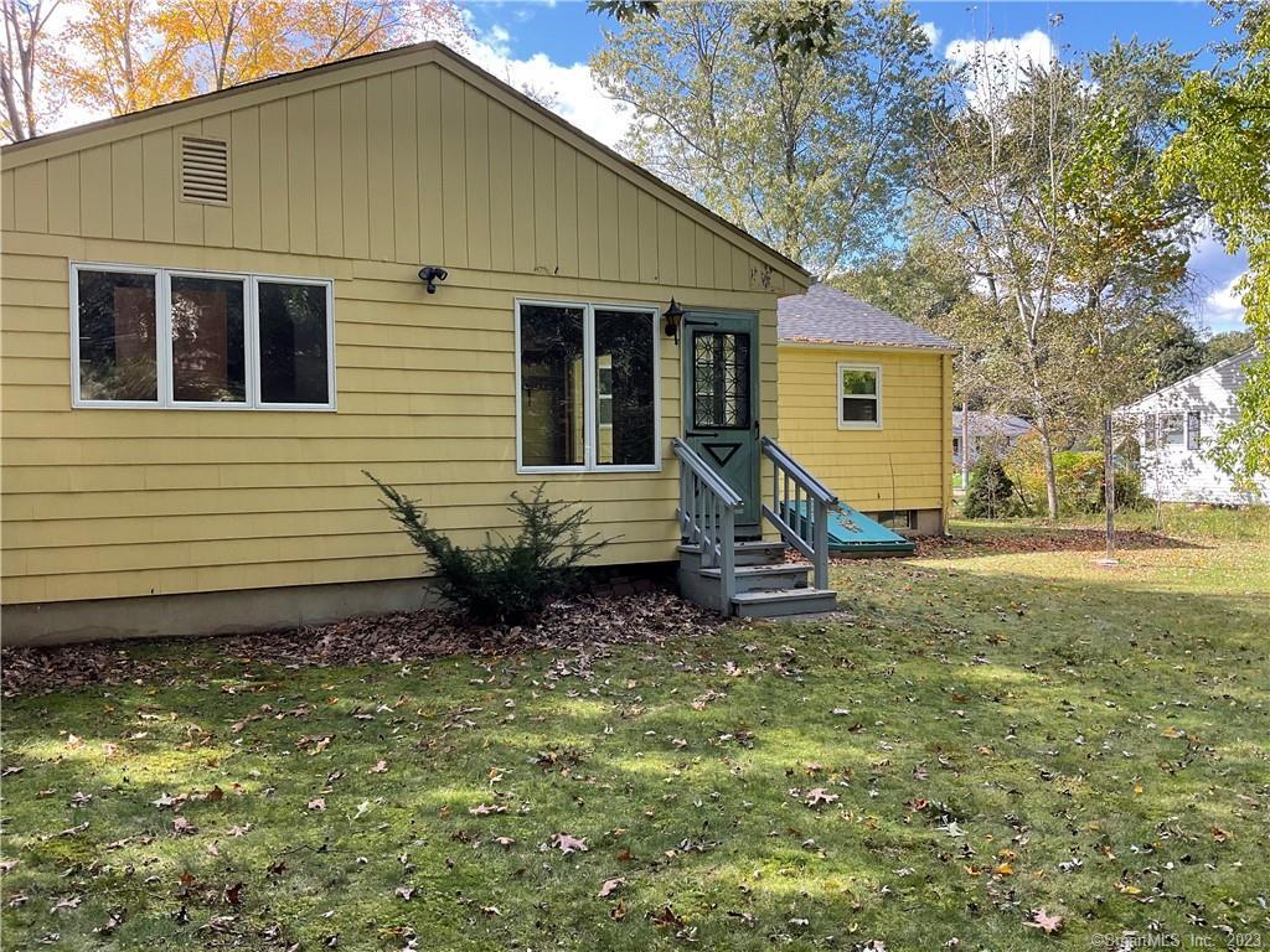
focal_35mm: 29
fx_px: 1064
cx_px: 635
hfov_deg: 61.7
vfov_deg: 48.2
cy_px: 476
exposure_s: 1/199
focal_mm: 3
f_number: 1.8
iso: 16
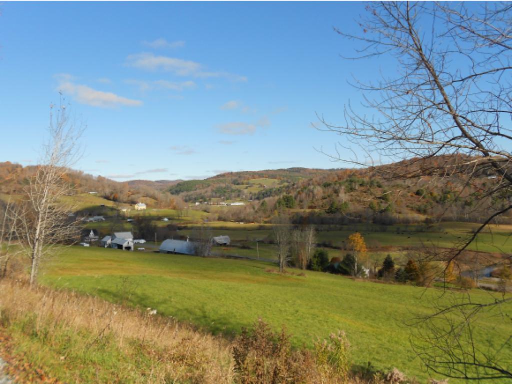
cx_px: 256
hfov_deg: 61.6
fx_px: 429
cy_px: 192
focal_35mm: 29
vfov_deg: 48.3
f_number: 3.4
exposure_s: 1/1000
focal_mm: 5.1
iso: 80
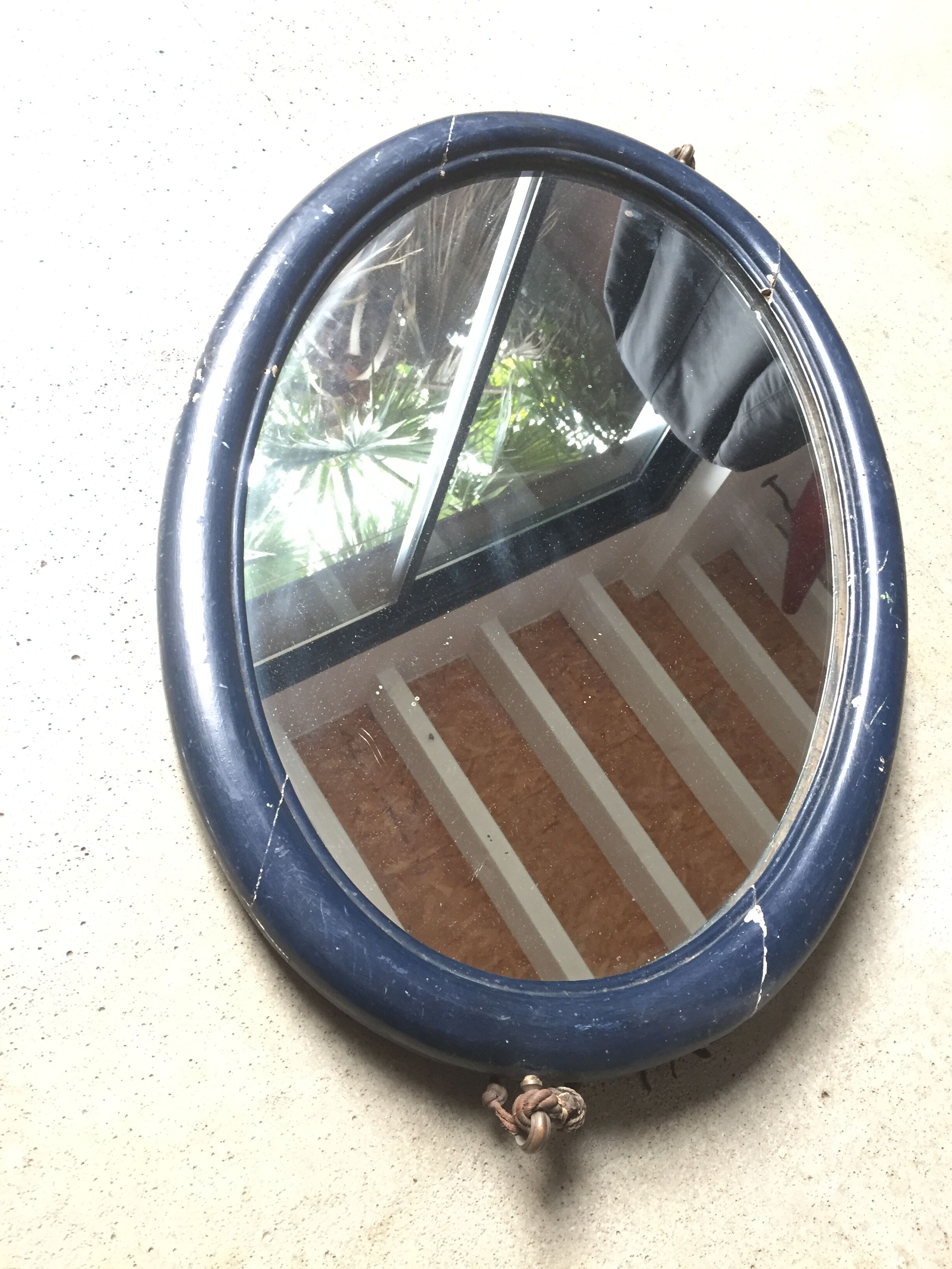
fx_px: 1063
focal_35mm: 29
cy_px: 634
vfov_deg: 61.7
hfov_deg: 48.2
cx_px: 476
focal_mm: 4.15
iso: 160
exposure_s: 1/33
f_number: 2.2
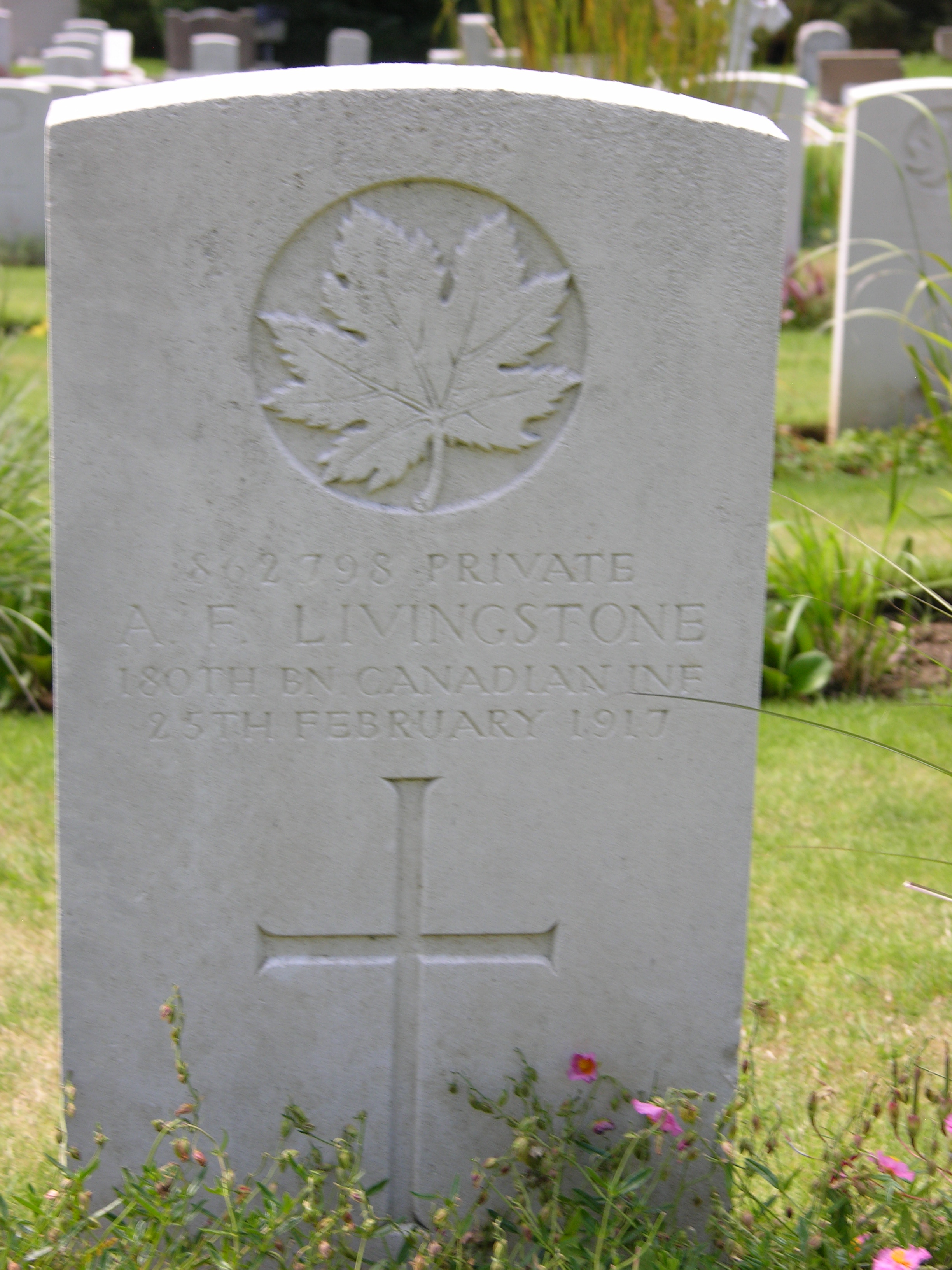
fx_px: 3410
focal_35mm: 93
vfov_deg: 21.1
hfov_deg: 15.9
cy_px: 635
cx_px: 476
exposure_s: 1/132
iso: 50
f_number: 3.6
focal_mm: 23.7
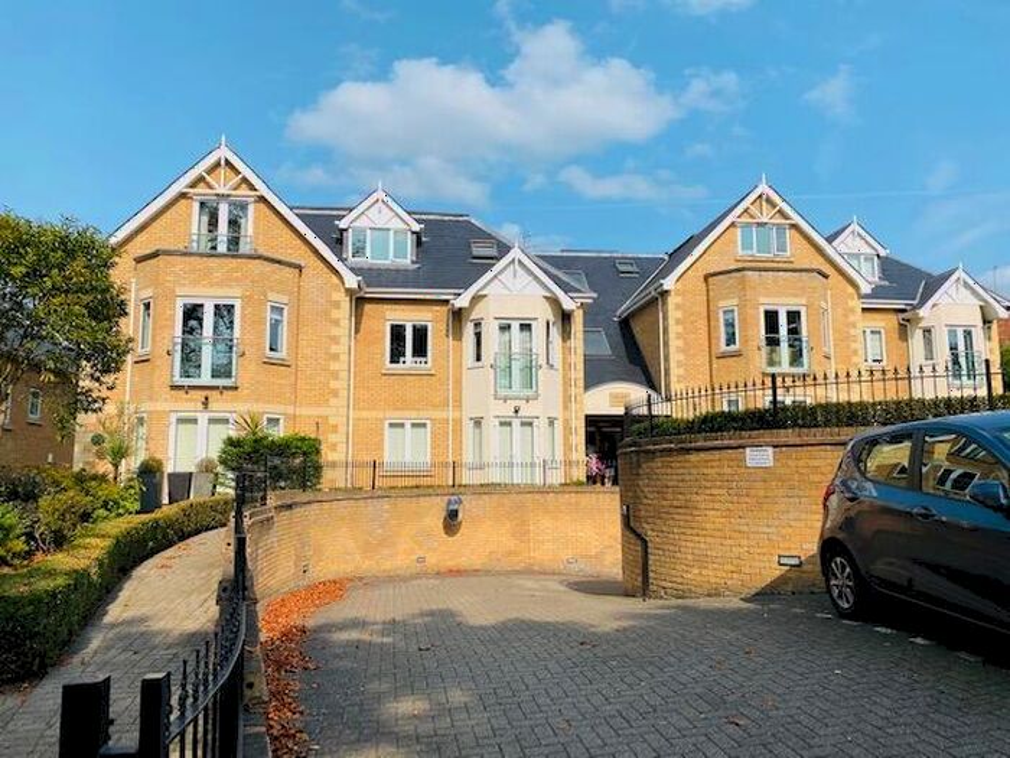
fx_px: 759
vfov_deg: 53.1
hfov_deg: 67.3
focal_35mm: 26
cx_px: 505
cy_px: 379
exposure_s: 1/4274
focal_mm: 4.25
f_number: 1.8
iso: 32
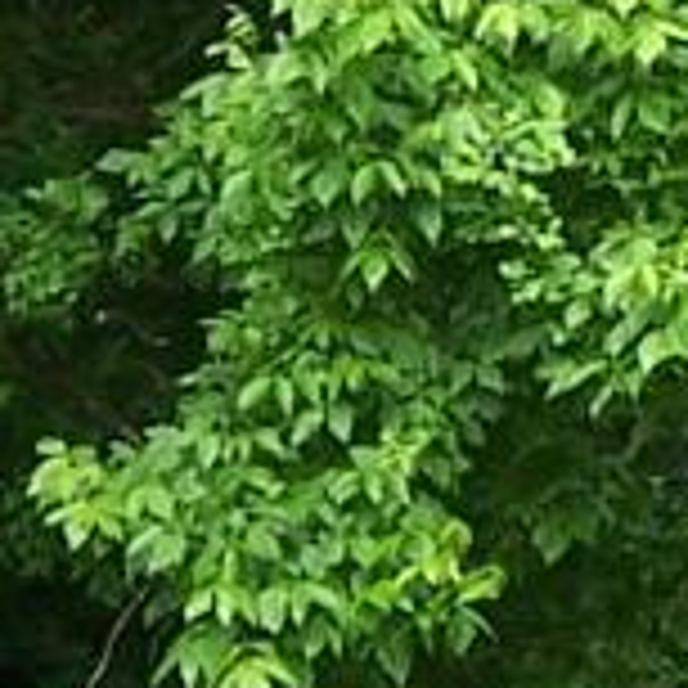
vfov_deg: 6.4
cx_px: 1007
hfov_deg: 6.3
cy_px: 162
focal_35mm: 275
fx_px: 6184
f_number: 3.4
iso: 80
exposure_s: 1/125
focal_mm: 5.5
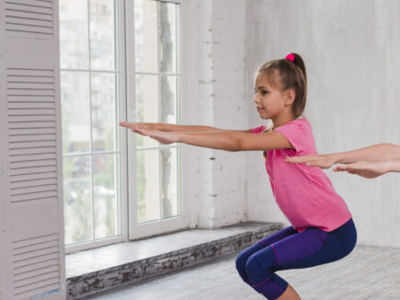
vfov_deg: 17.3
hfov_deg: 22.9
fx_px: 982
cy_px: 193
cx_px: 280
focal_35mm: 85
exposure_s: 1/160
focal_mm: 50
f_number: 4
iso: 200
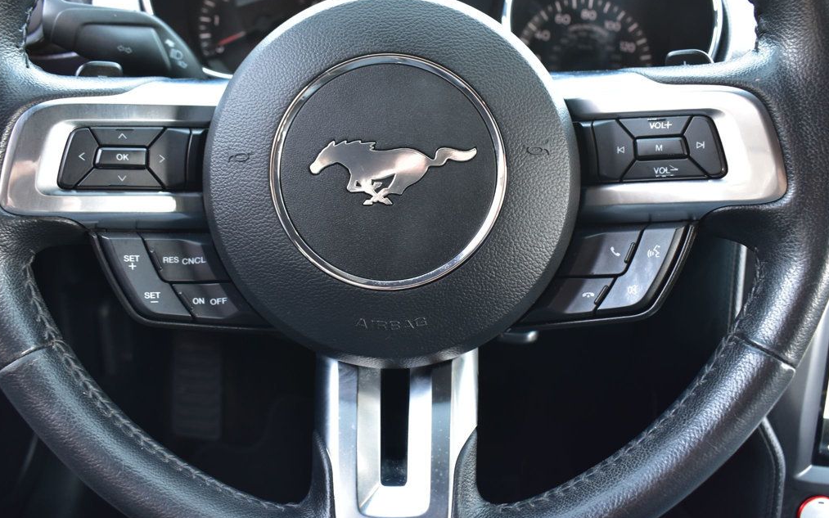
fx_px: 768
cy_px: 263
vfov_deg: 37.3
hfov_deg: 56.7
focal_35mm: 34
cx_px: 412
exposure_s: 1/15
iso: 450
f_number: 6.3
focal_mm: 22
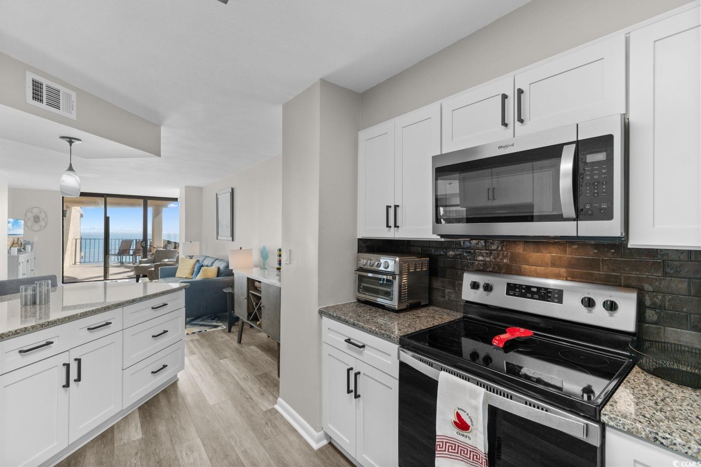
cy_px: 234
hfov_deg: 100.4
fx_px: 292
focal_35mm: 15
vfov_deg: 77.3
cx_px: 350
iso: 100
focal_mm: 10
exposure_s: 1/50
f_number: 4.5
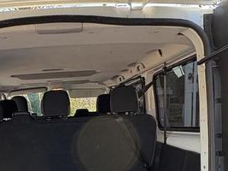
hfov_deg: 39.6
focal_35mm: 47
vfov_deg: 29.2
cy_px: 164
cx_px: 65
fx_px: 309
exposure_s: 1/99
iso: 160
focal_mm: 2.22
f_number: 2.2
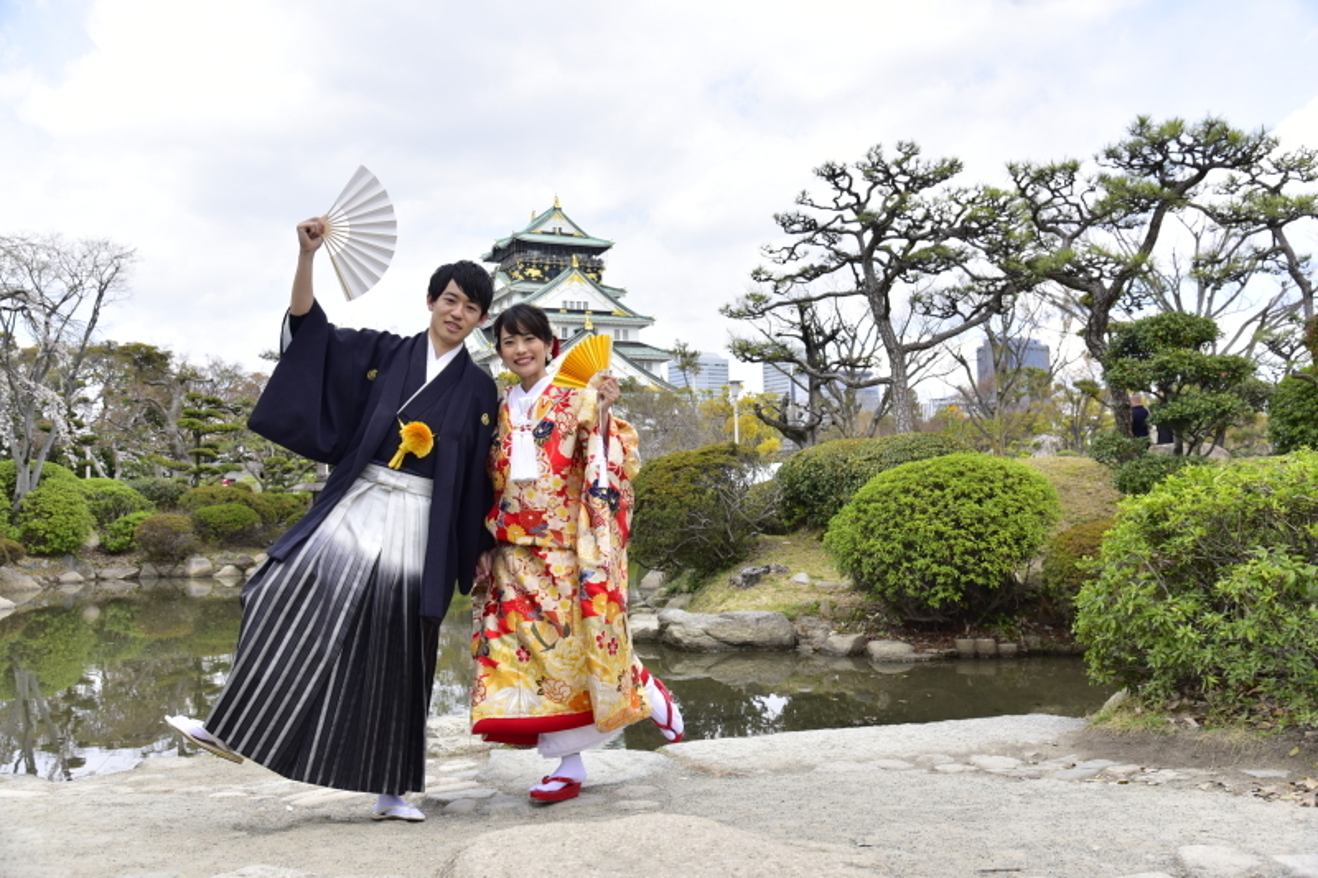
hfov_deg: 60.3
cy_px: 439
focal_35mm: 31
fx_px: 1135
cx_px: 659
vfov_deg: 42.3
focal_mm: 31
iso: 200
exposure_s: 1/400
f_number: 5.6
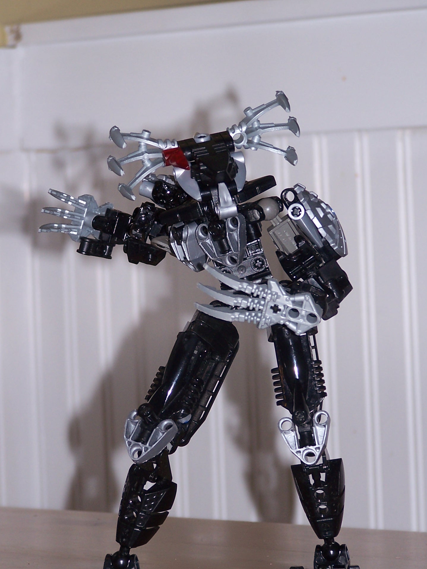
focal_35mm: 172
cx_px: 211
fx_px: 2829
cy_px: 320
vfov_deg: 11.5
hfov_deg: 8.6
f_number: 3.2
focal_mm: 21.2
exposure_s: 1/90
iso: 80
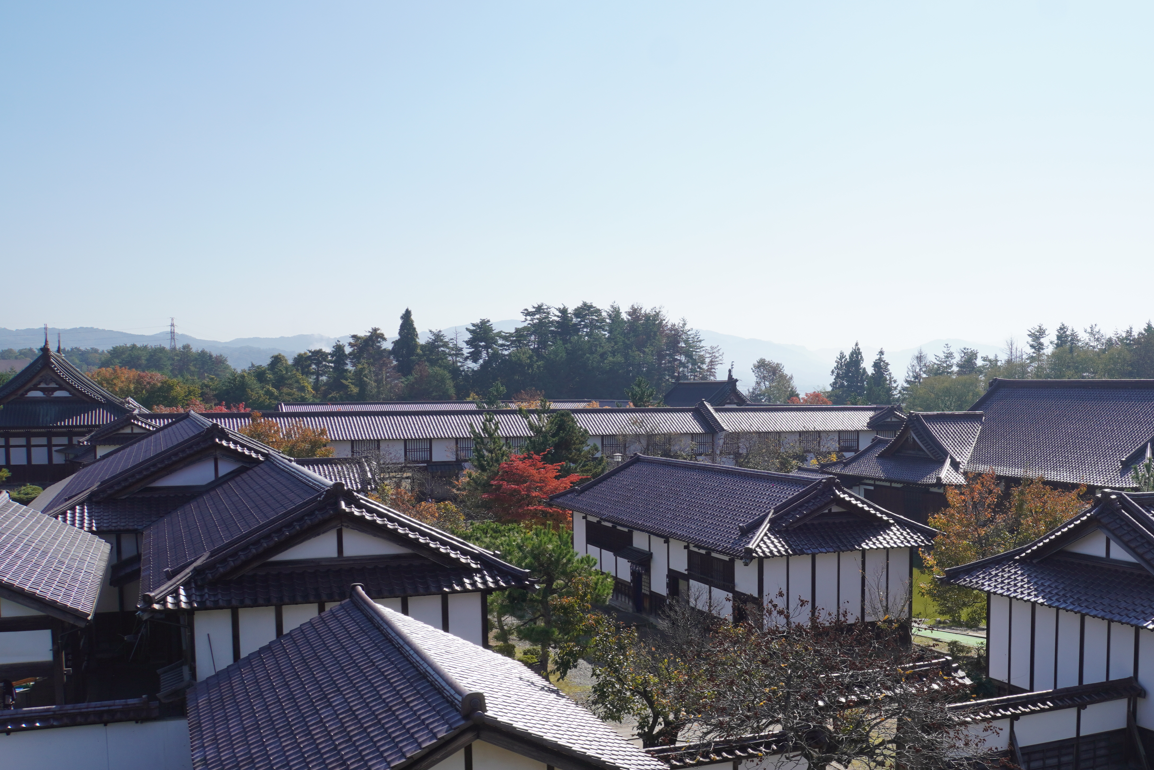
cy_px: 471
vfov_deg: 35.8
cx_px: 783
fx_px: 1186
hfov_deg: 50.8
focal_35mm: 37
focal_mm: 18
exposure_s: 1/320
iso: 100
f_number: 8
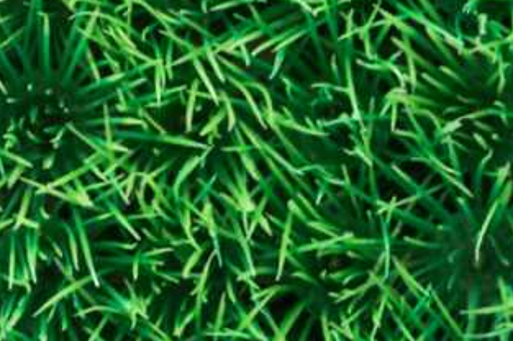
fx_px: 9794
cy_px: 713
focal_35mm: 688
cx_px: 1623
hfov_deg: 2.9
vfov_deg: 2.0
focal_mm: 105
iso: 100
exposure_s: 1/125
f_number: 5.6
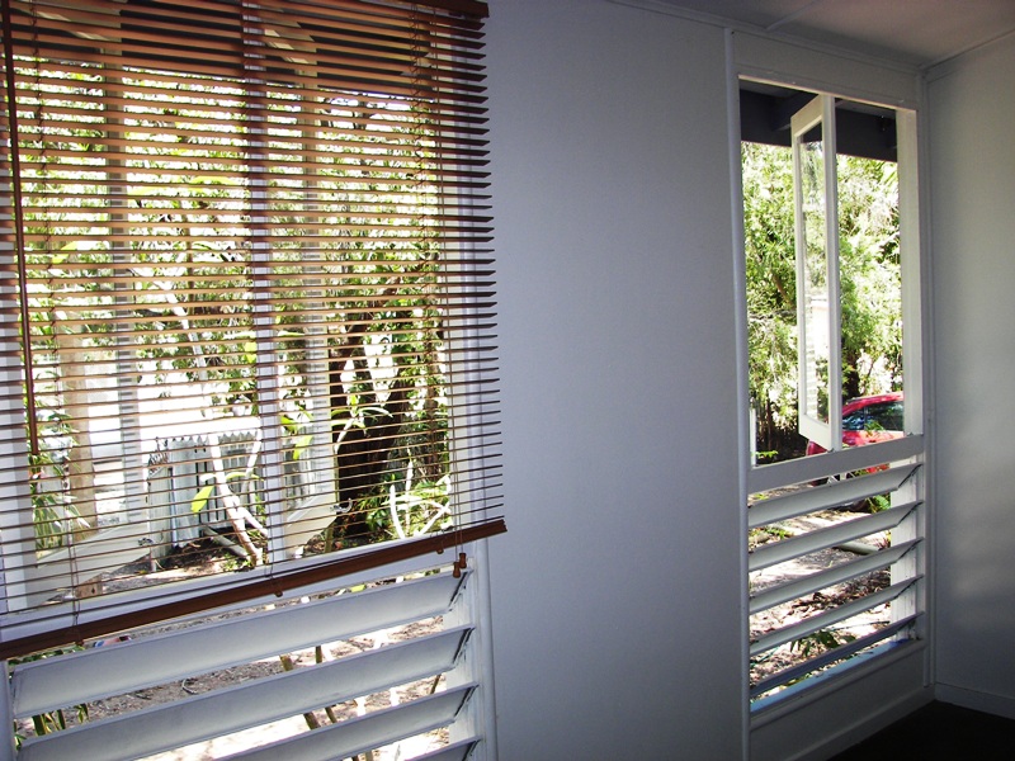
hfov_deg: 51.4
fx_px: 1056
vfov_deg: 39.7
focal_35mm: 36
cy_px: 380
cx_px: 508
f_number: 2.8
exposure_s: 1/100
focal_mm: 6
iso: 64
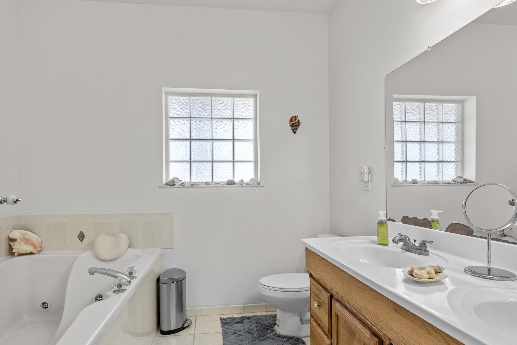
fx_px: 273
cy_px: 190
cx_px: 240
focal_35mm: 19
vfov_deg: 64.4
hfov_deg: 86.8
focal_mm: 14
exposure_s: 1/20
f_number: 8
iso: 500
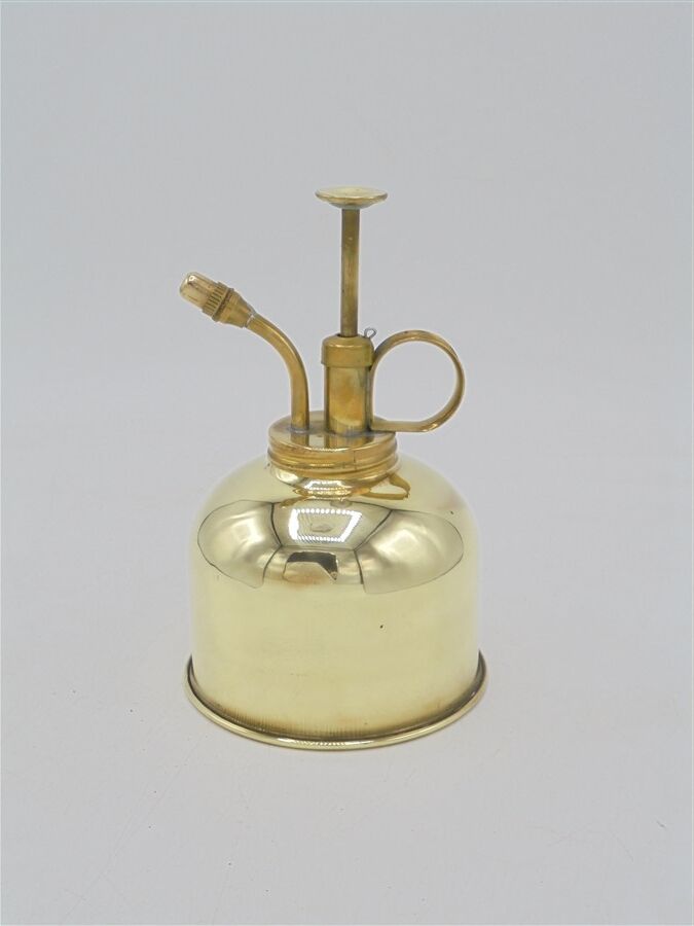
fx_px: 1497
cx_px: 347
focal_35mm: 56
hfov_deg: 26.1
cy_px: 463
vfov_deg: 34.3
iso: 100
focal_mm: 10.1
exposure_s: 1/200
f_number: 5.2
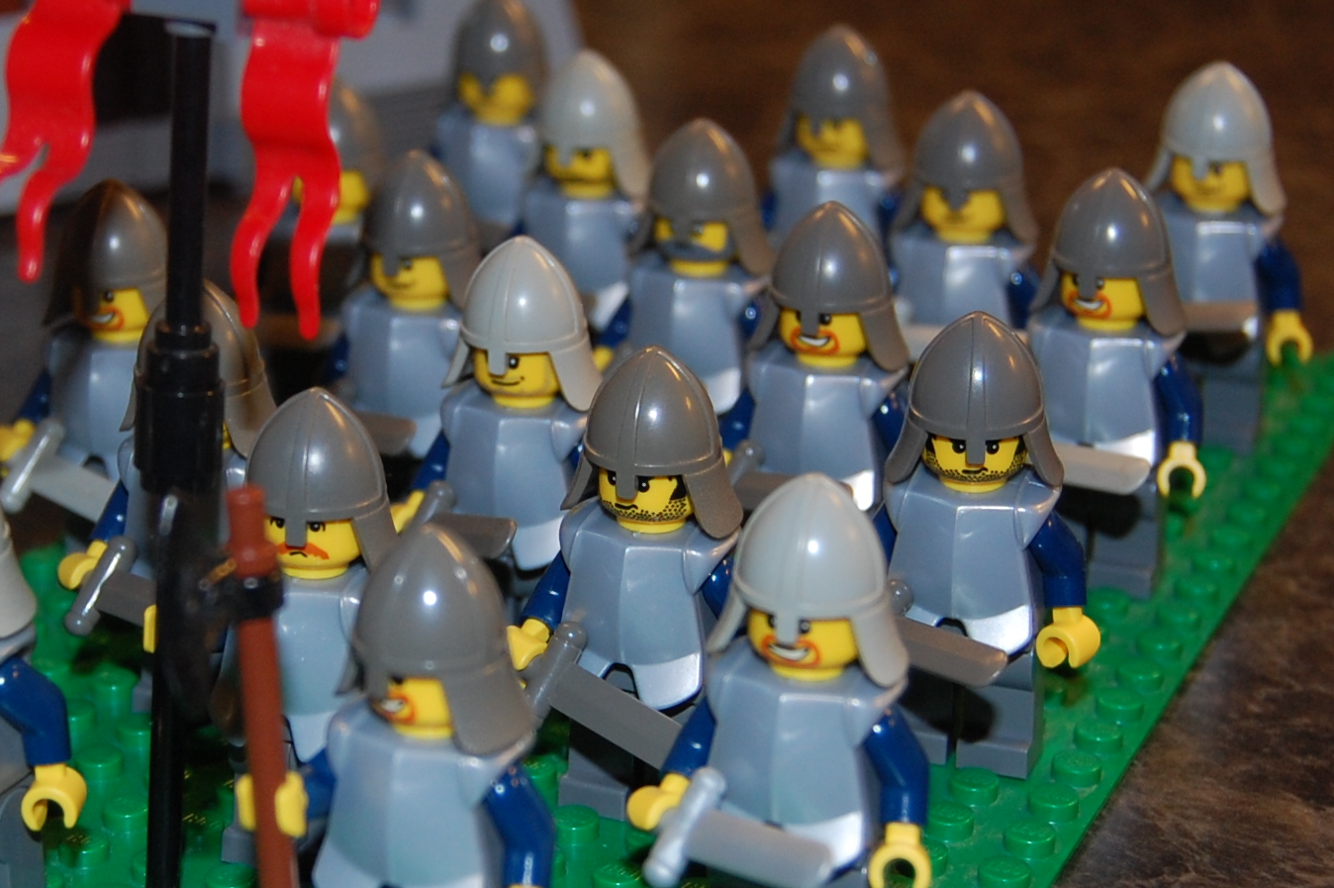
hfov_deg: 23.2
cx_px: 383
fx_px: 3222
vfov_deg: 15.7
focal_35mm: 87
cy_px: 428
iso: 400
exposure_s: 1/60
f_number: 4.2
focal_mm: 26
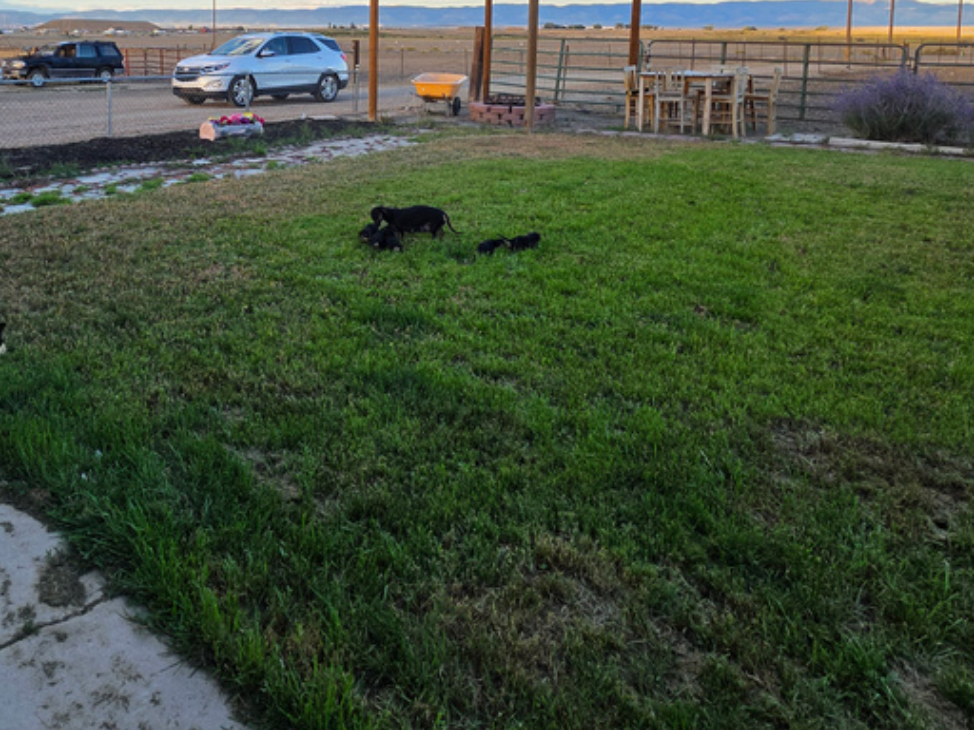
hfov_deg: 63.2
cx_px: 240
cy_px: 116
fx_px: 732
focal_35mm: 26
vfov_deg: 49.0
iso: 40
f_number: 1.9
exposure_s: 1/322
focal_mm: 2.2
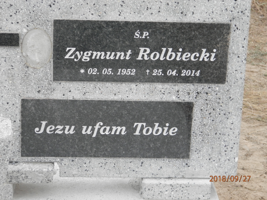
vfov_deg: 14.0
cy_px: 100
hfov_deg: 18.5
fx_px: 818
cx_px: 134
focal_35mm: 106
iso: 200
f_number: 4.5
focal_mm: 19
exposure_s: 1/25
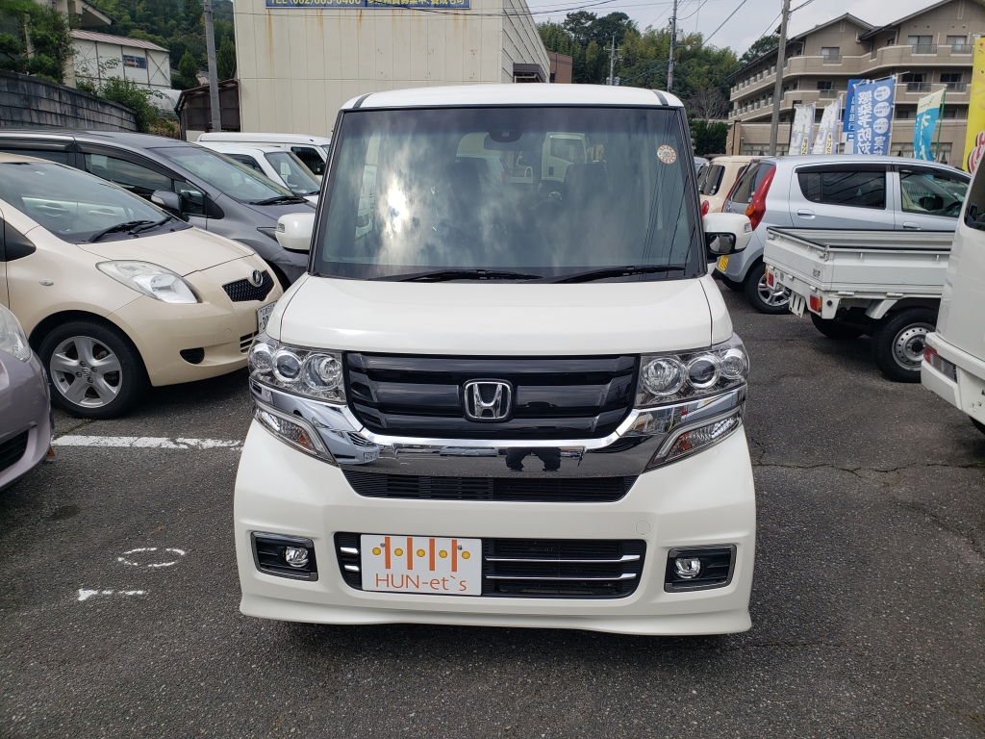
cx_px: 492
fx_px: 740
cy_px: 370
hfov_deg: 67.3
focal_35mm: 26
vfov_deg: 53.1
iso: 50
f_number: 2.4
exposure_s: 1/1553
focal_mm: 4.3
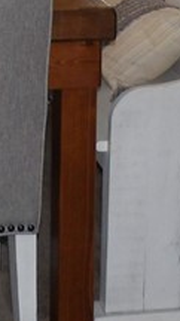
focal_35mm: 124
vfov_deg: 15.5
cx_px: -49
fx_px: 1055
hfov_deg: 9.6
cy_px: -205
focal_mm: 4.3
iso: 200
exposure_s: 1/60
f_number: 2.8
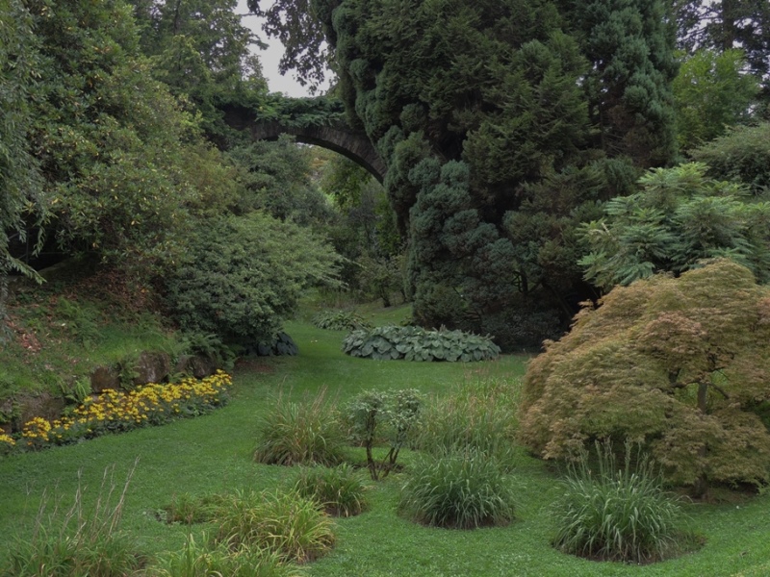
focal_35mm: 43
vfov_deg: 33.6
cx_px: 385
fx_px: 956
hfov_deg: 43.9
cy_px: 288
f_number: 3.4
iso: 100
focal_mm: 7.6
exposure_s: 1/100
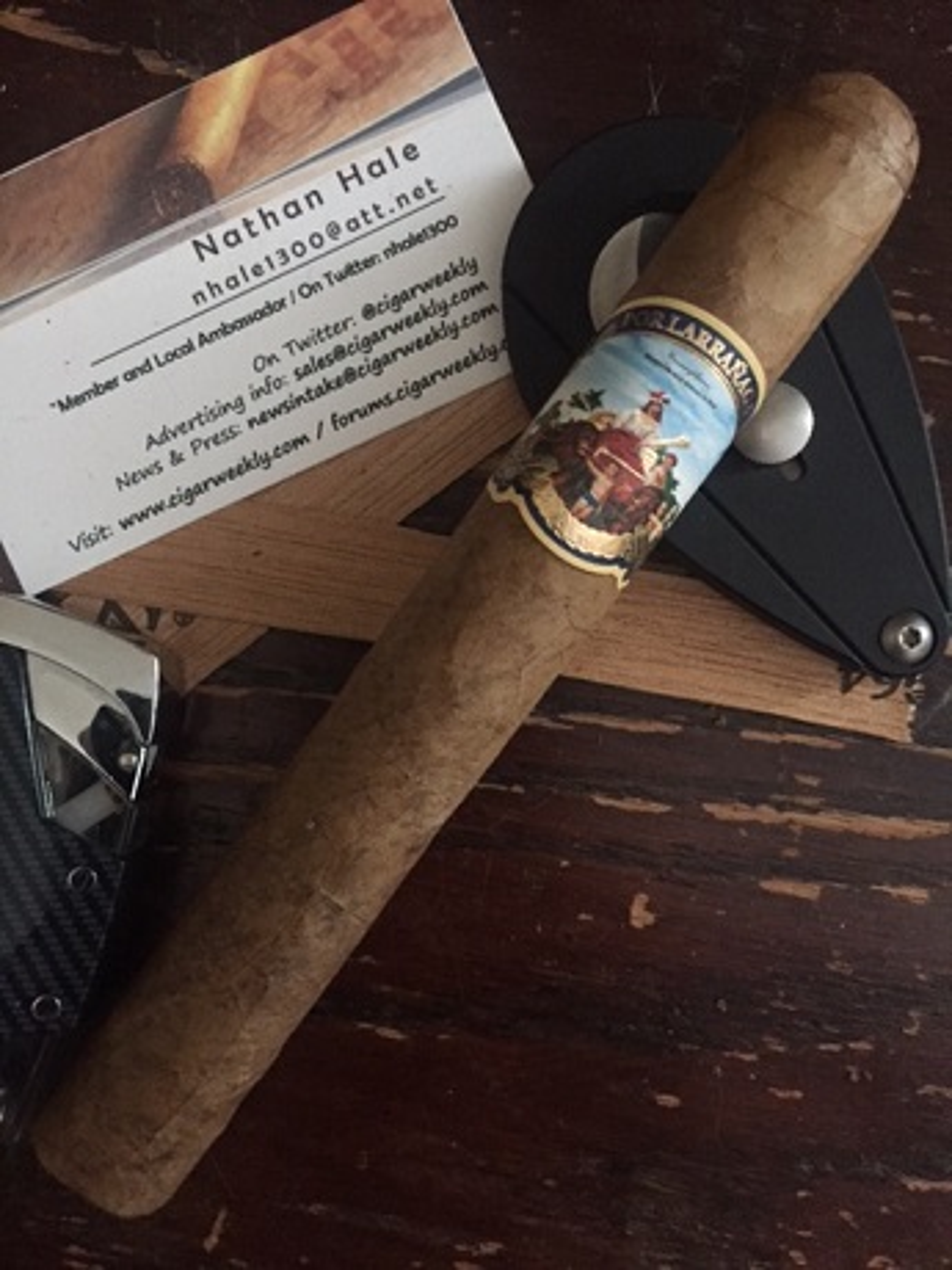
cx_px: 476
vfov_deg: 61.7
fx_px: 1063
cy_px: 635
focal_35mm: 29
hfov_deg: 48.2
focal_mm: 4.15
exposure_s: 1/15
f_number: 2.2
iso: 320
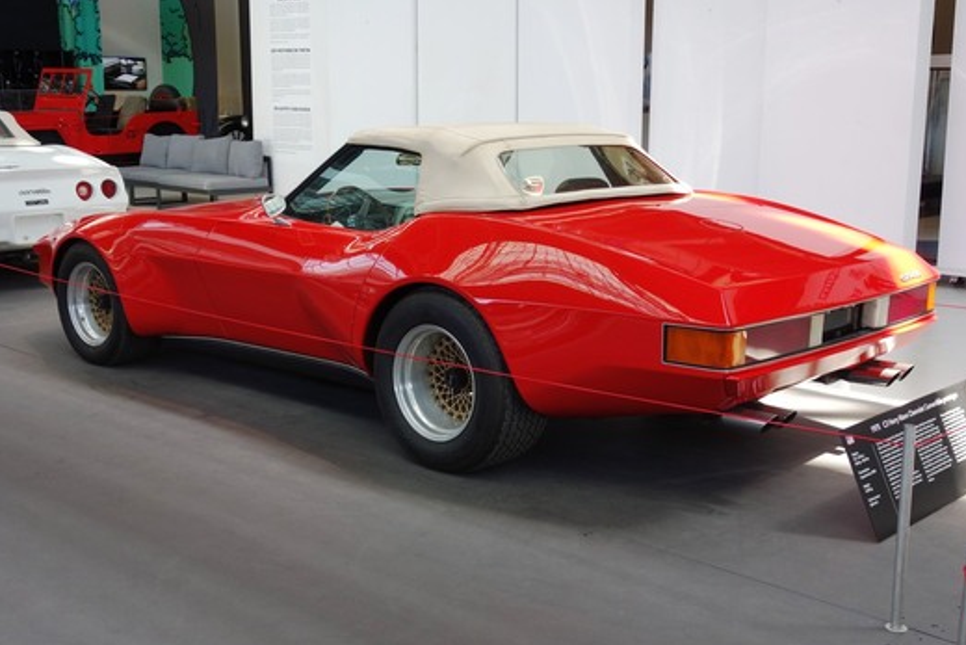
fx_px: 1208
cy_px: 338
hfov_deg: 43.6
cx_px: 496
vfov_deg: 29.9
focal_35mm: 45
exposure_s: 1/80
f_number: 2.8
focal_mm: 14.4
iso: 160
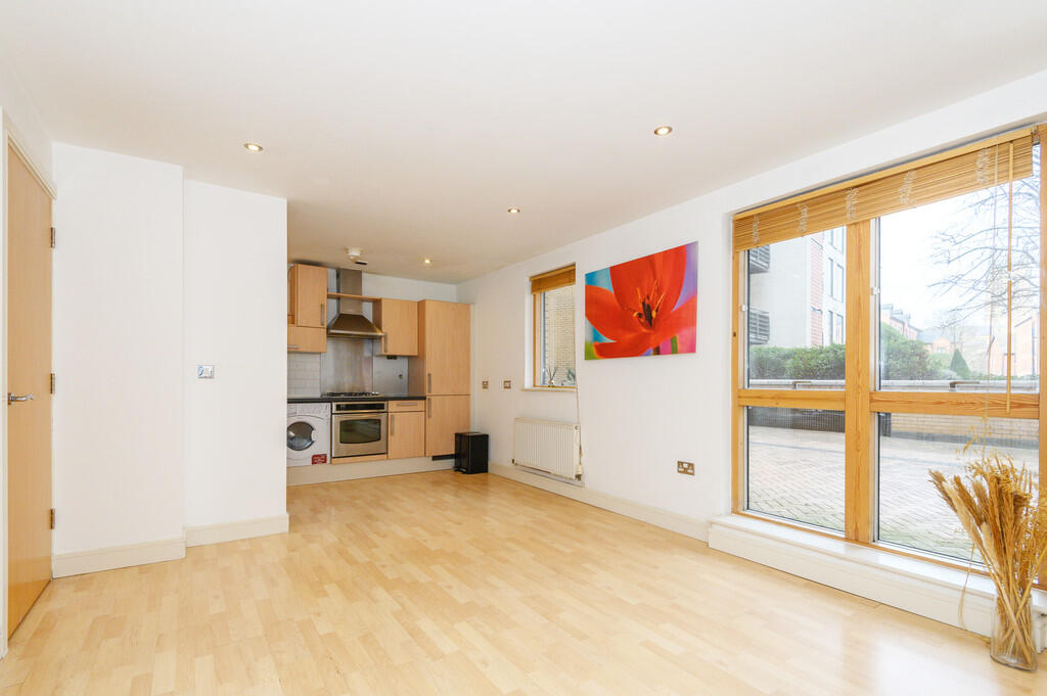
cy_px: 348
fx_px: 465
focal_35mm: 16
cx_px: 524
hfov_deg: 96.8
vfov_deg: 73.7
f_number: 8
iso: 500
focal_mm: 16
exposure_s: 1/200
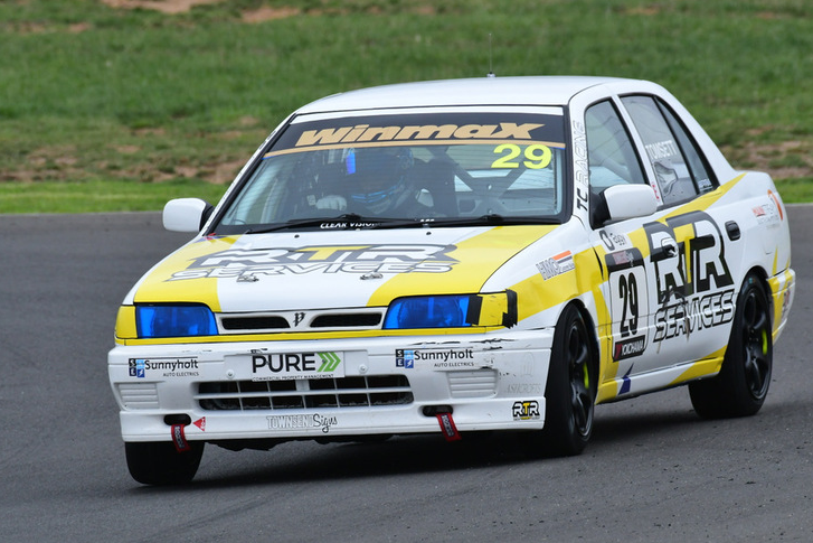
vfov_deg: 1.7
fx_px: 18634
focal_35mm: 825
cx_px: 417
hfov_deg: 2.5
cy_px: 270
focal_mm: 500
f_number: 11
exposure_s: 1/640
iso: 800
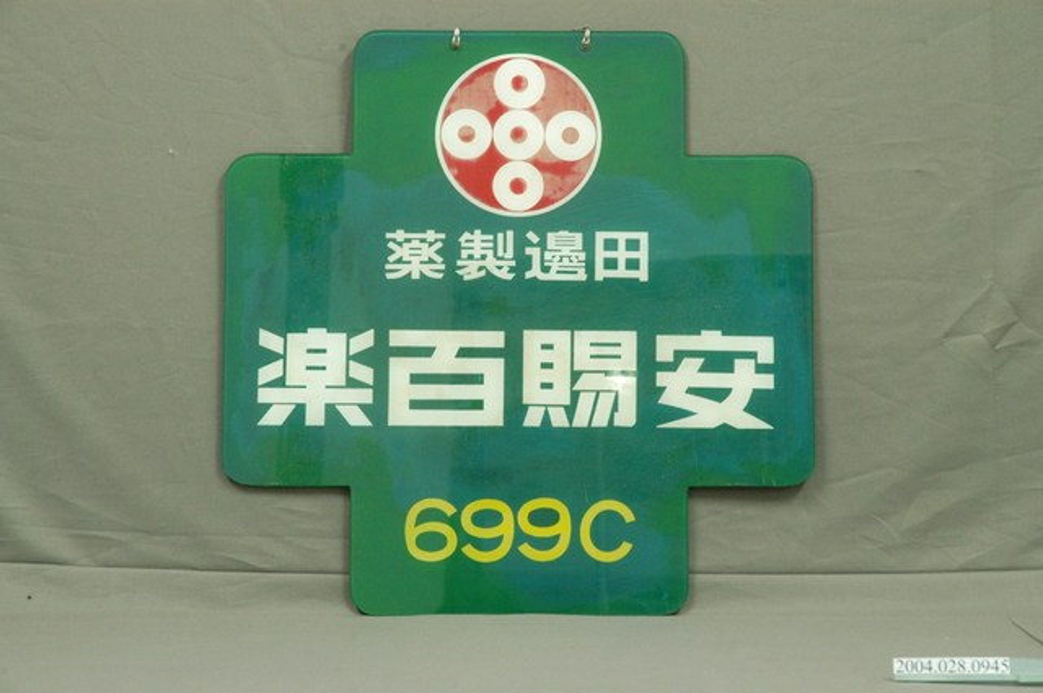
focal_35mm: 105
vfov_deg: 13.0
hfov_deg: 19.5
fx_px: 3038
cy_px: 346
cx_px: 522
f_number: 8
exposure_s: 1/6
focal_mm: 70
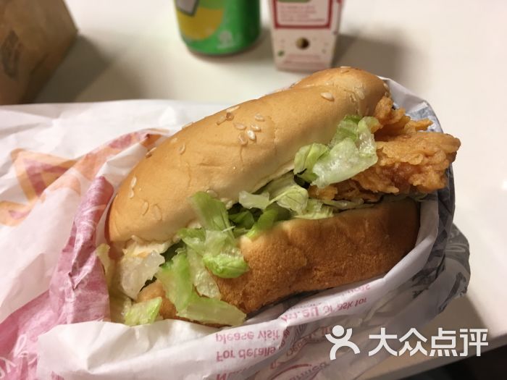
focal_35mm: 29
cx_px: 254
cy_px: 190
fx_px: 425
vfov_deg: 48.2
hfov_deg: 61.7
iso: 100
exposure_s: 1/33
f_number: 2.2
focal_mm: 4.15
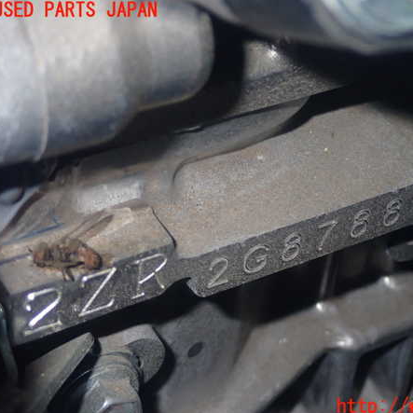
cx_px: 268
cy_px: 209
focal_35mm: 85
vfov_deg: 20.4
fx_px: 1147
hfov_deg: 20.4
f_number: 11
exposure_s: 1/60
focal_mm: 12.73
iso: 400
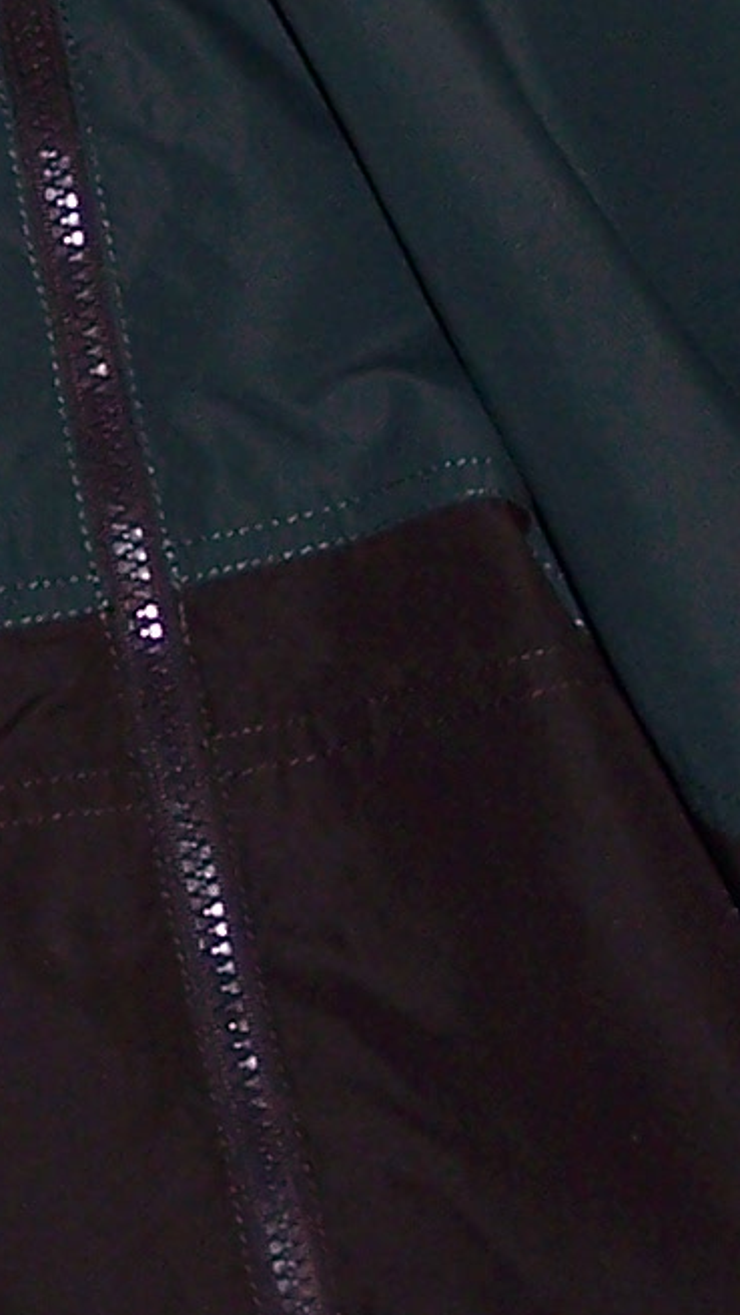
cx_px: -52
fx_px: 6453
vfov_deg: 11.6
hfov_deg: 6.5
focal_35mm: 185
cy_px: 349
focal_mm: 8
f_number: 2.8
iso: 100
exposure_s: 1/60
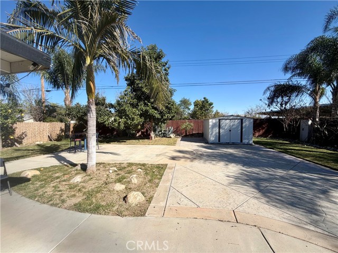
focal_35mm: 14
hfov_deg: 102.1
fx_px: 137
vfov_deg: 85.7
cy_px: 126
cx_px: 169
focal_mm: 2.22
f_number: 2.2
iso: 20
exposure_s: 1/789
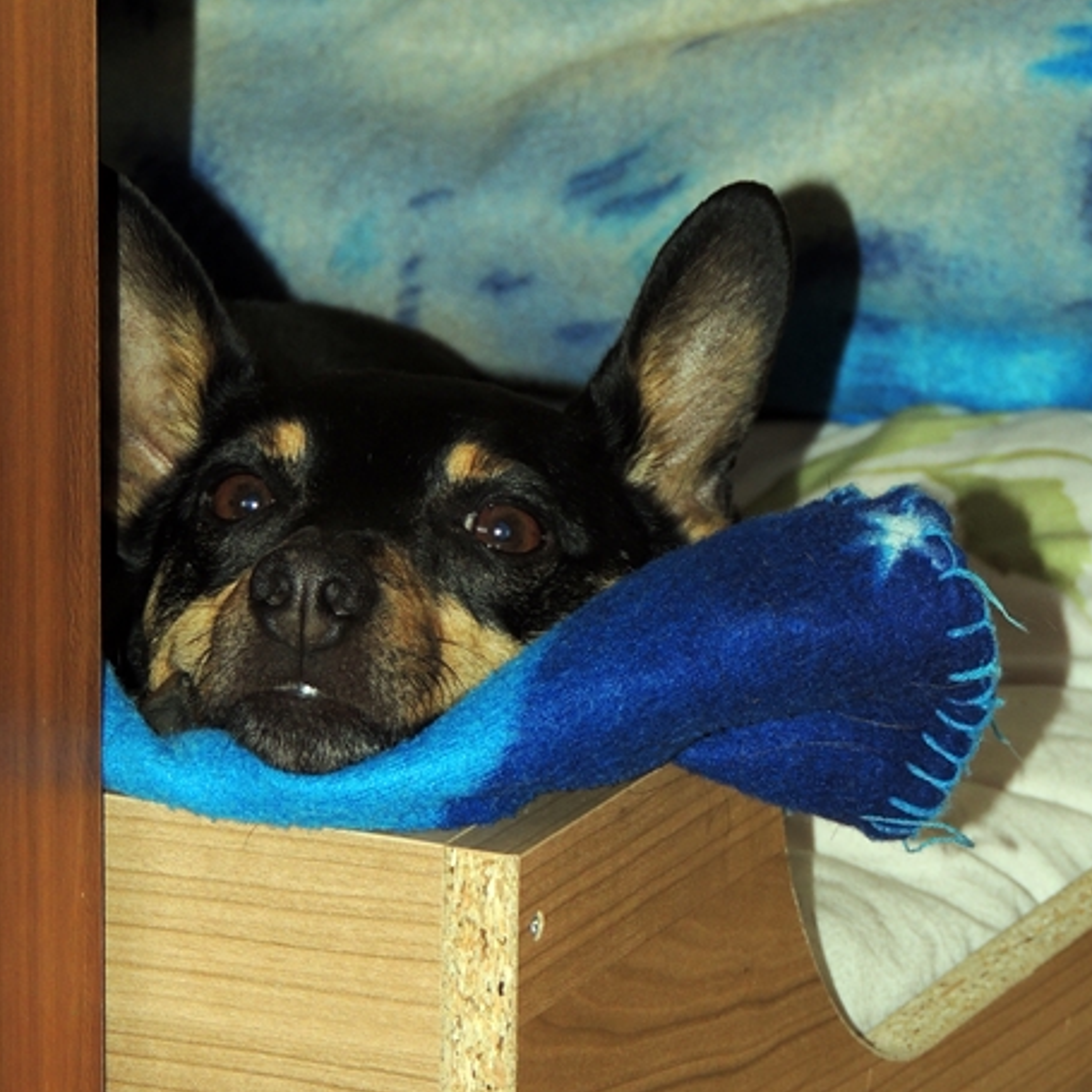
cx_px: 601
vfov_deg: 6.4
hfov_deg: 6.4
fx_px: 9708
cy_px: 583
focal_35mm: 272
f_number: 4.6
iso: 200
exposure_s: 1/60
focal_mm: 35.6
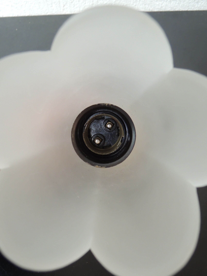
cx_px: 104
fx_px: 223
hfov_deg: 49.7
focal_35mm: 28
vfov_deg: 63.4
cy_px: 138
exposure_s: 1/10
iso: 400
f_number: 2.8
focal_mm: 5
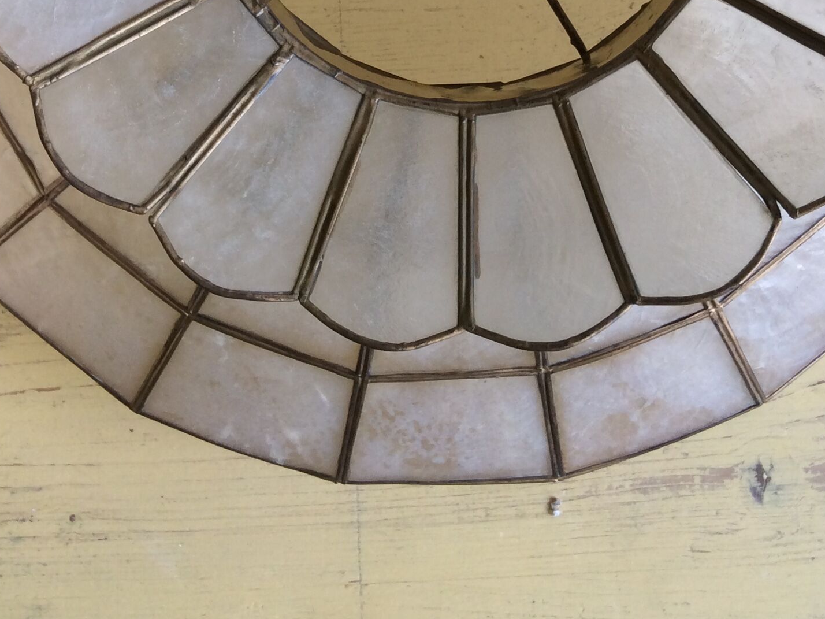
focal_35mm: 58
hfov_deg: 33.2
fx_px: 1382
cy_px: -33
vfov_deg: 23.9
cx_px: 449
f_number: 2.4
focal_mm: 3.3
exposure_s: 1/33
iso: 32
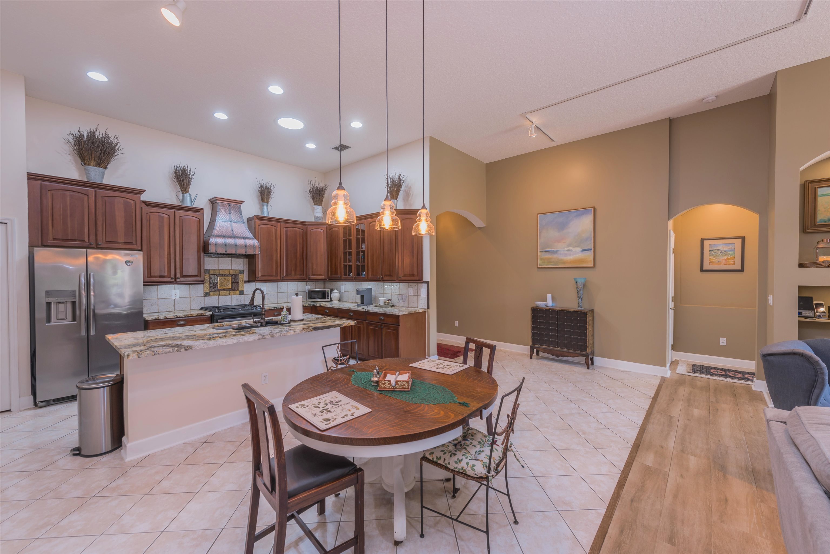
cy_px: 277
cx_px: 415
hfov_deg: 104.2
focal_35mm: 14
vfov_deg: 81.2
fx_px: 323
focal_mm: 14
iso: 100
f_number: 8
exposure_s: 1/2.5
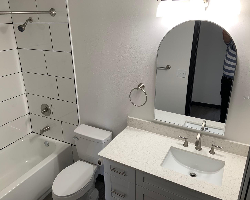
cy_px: 98
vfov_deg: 51.5
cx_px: 121
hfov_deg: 62.2
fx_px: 207
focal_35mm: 28
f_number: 1.8
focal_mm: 4.25
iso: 50
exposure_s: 1/60
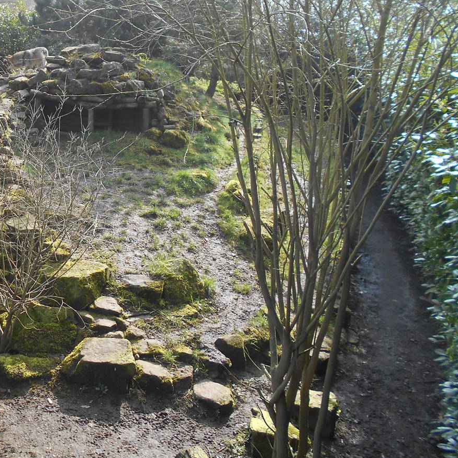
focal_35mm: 42
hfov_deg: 37.8
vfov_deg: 39.5
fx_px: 629
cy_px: 152
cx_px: 62
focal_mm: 4.6
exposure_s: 1/250
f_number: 3.2
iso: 80
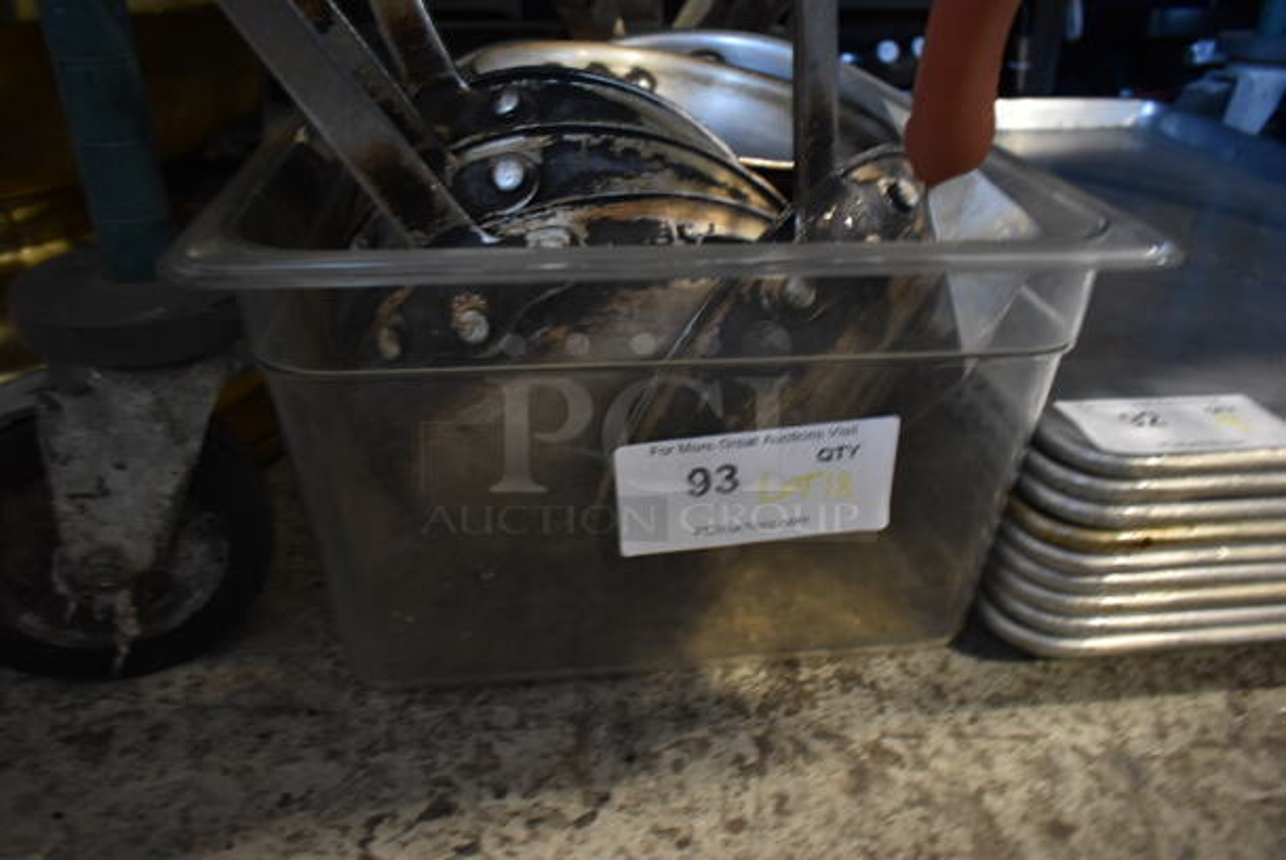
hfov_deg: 67.3
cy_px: 430
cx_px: 643
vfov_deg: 48.0
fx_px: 965
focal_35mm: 27
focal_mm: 18
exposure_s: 1/30
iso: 1250
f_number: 3.5
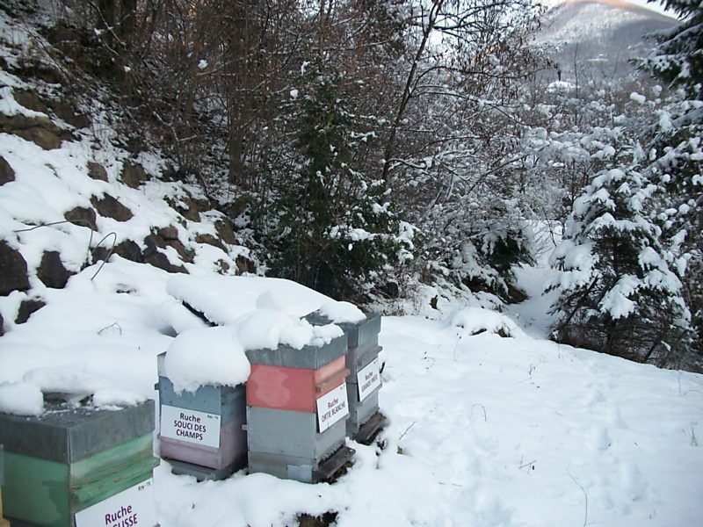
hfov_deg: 56.8
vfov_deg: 44.2
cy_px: 264
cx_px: 352
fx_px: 650
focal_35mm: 32
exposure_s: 1/125
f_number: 2.9
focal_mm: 5.7
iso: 80
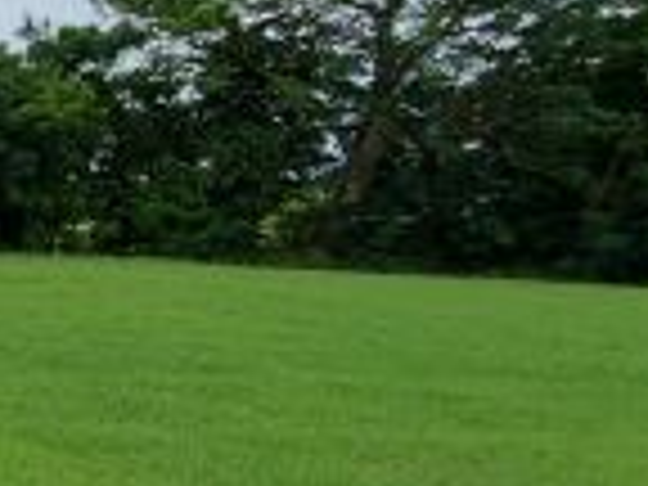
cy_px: 441
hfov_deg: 16.3
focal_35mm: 72
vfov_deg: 20.0
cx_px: -801
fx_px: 1348
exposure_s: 1/864
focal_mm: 1.8
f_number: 2.2
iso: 50
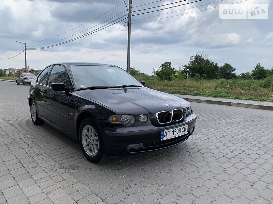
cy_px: 102
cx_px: 136
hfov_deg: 67.3
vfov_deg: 53.1
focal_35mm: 26
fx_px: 205
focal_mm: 4.2
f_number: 1.8
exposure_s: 1/842
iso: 25
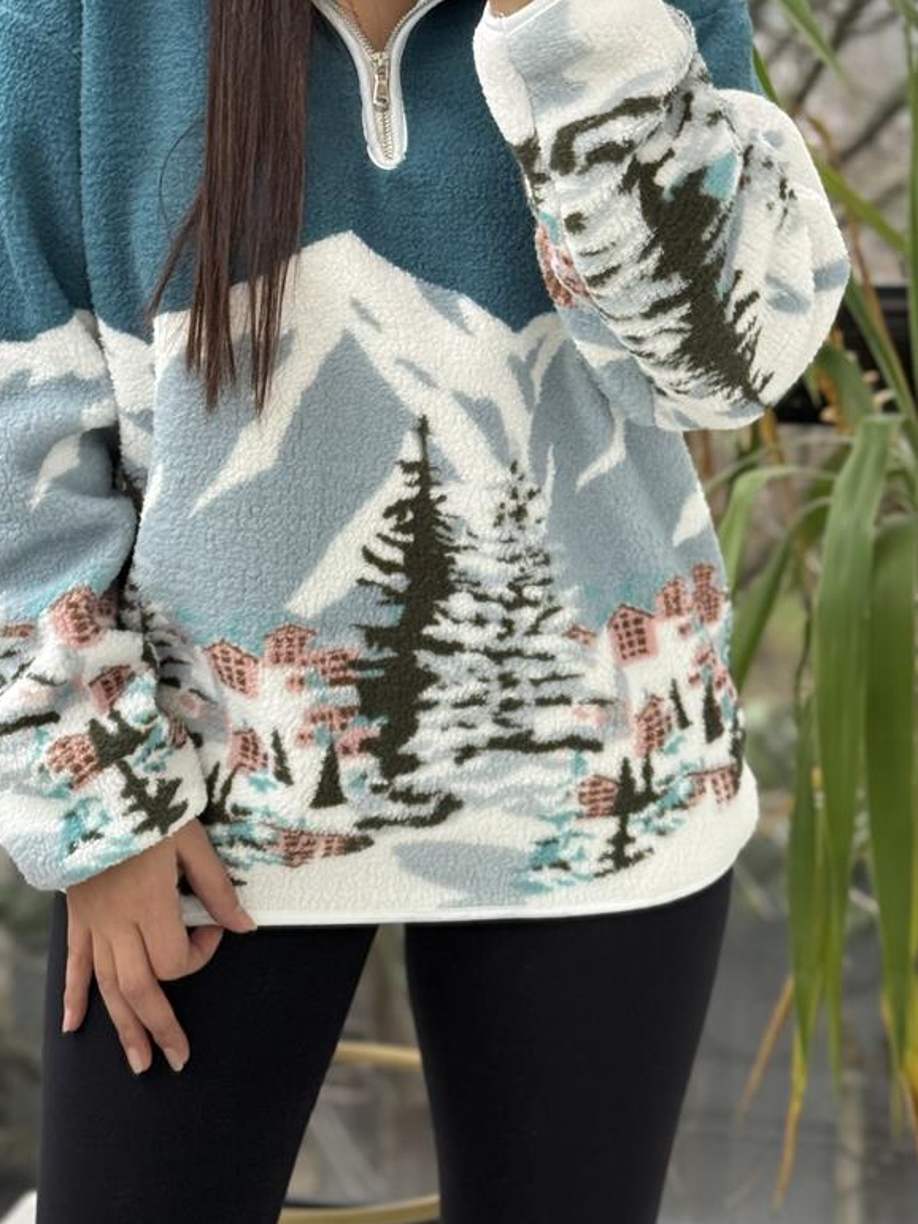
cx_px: 429
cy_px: 293
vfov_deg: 23.3
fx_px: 2936
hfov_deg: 17.8
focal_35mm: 83
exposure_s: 1/173
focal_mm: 6.76
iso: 100
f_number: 1.78
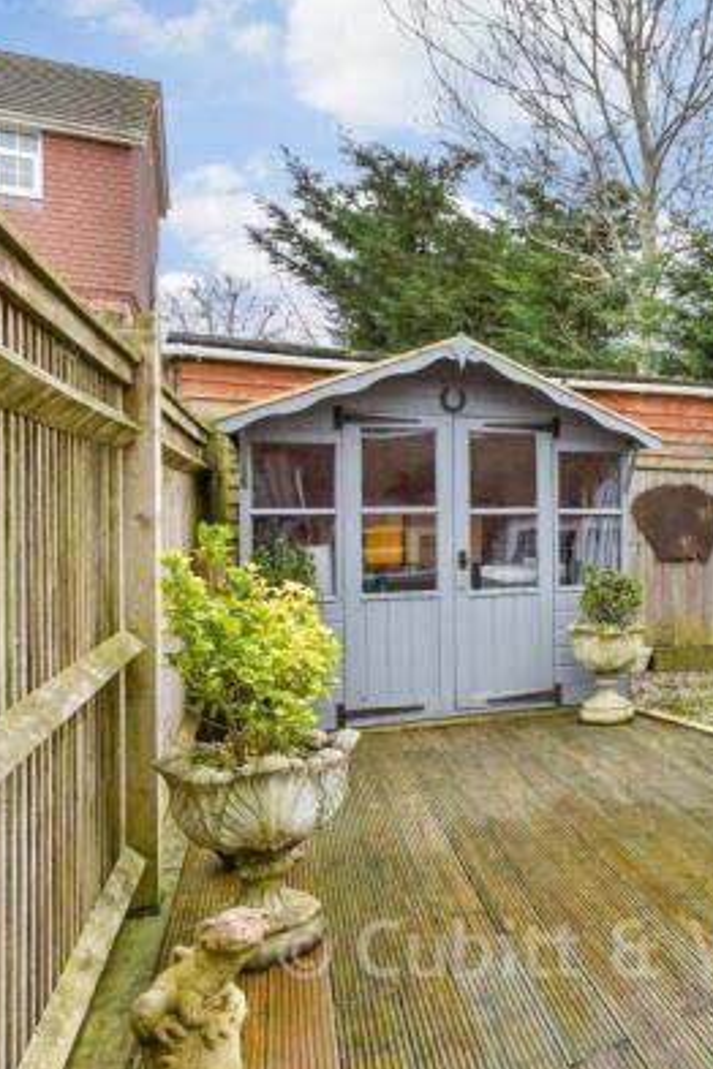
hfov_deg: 34.7
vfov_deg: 61.9
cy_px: 543
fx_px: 891
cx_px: 856
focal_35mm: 30
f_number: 8
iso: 200
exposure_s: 1/25
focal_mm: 12
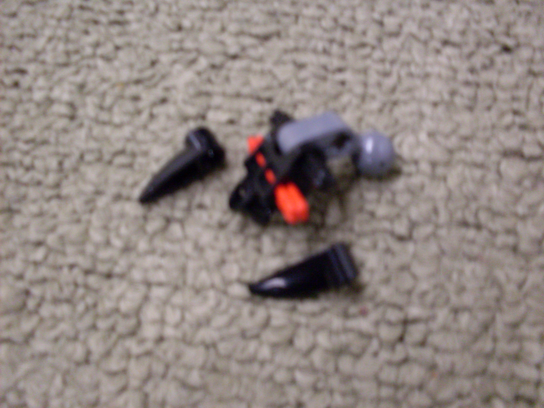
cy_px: 204
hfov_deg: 49.0
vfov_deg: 37.7
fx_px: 597
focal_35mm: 38
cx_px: 272
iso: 200
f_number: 2.8
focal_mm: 6.3
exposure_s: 1/10
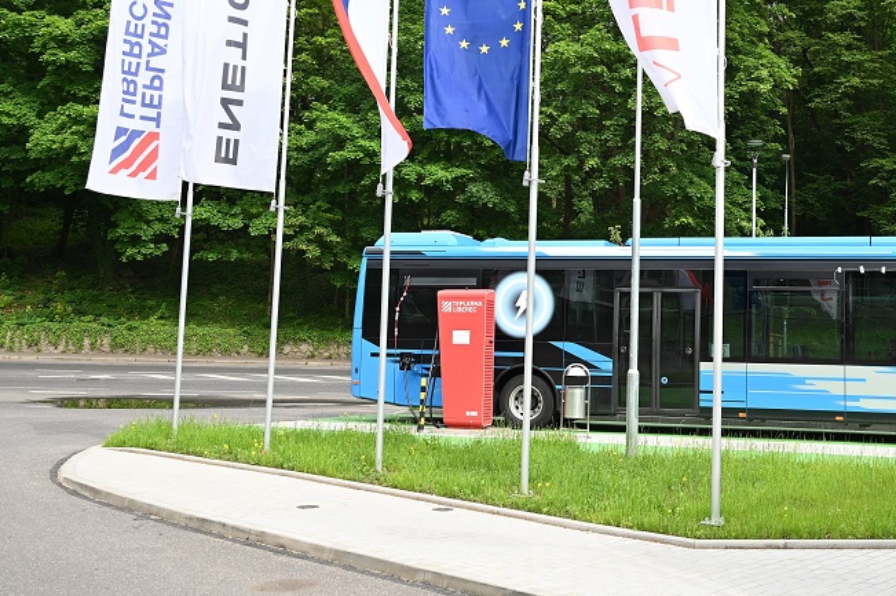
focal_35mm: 46
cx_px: 597
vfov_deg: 29.1
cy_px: 213
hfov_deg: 42.2
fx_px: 1144
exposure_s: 1/250
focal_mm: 33
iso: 200
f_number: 5.6
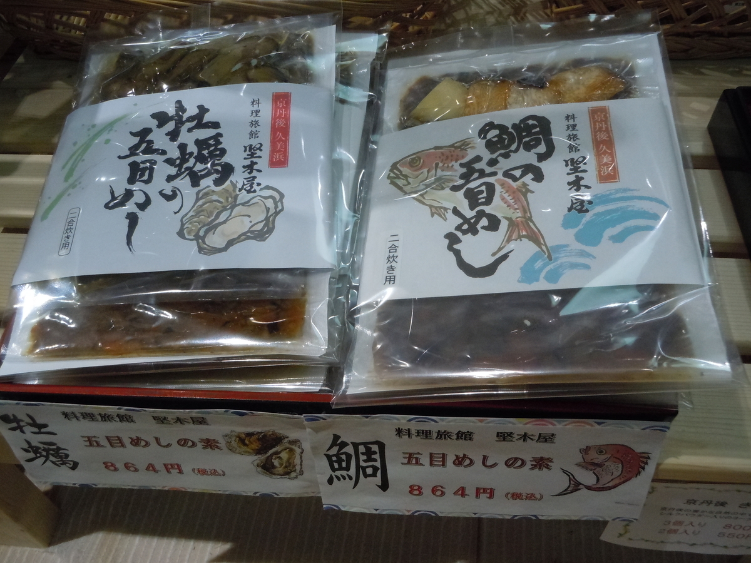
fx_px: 716
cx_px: 376
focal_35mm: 33
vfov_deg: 42.9
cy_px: 282
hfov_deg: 55.4
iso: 500
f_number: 4
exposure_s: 1/125
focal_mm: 5.9
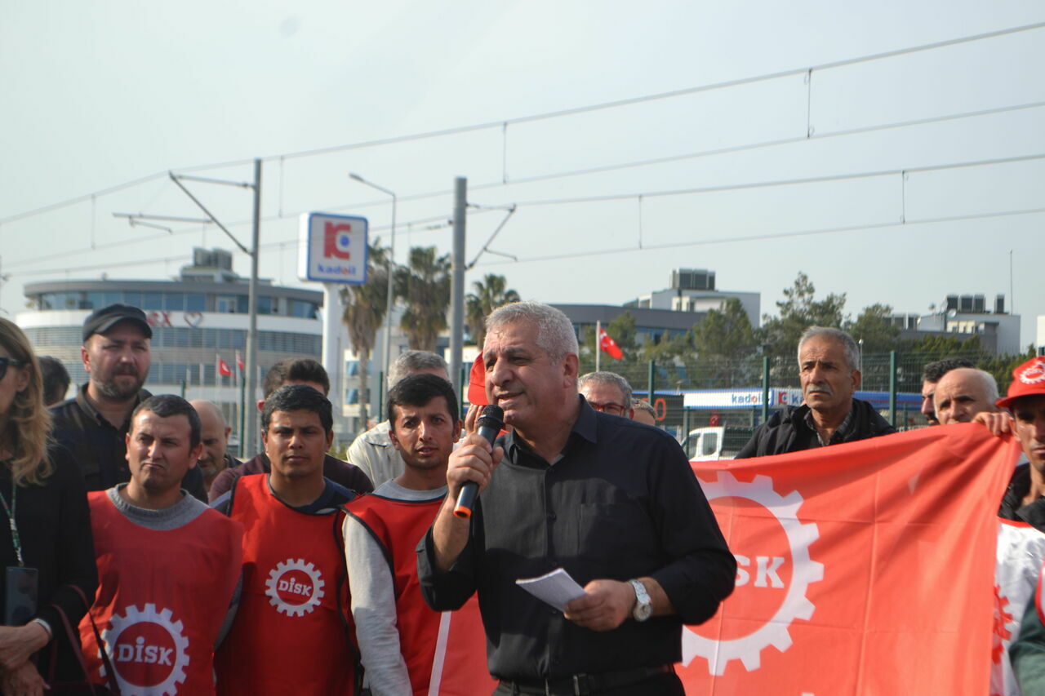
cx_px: 522
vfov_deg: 16.5
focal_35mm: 82
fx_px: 2394
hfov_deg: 24.6
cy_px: 348
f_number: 7.1
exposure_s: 1/200
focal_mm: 55
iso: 100
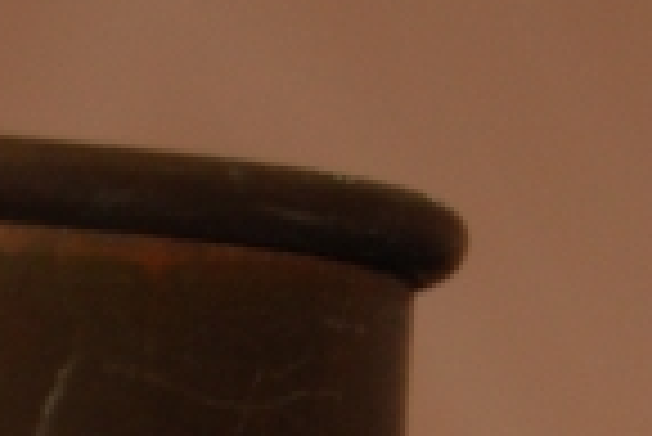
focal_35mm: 582
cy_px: 1328
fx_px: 10542
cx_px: -481
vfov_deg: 2.3
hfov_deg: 3.5
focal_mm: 55
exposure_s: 1/60
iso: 200
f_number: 5.6
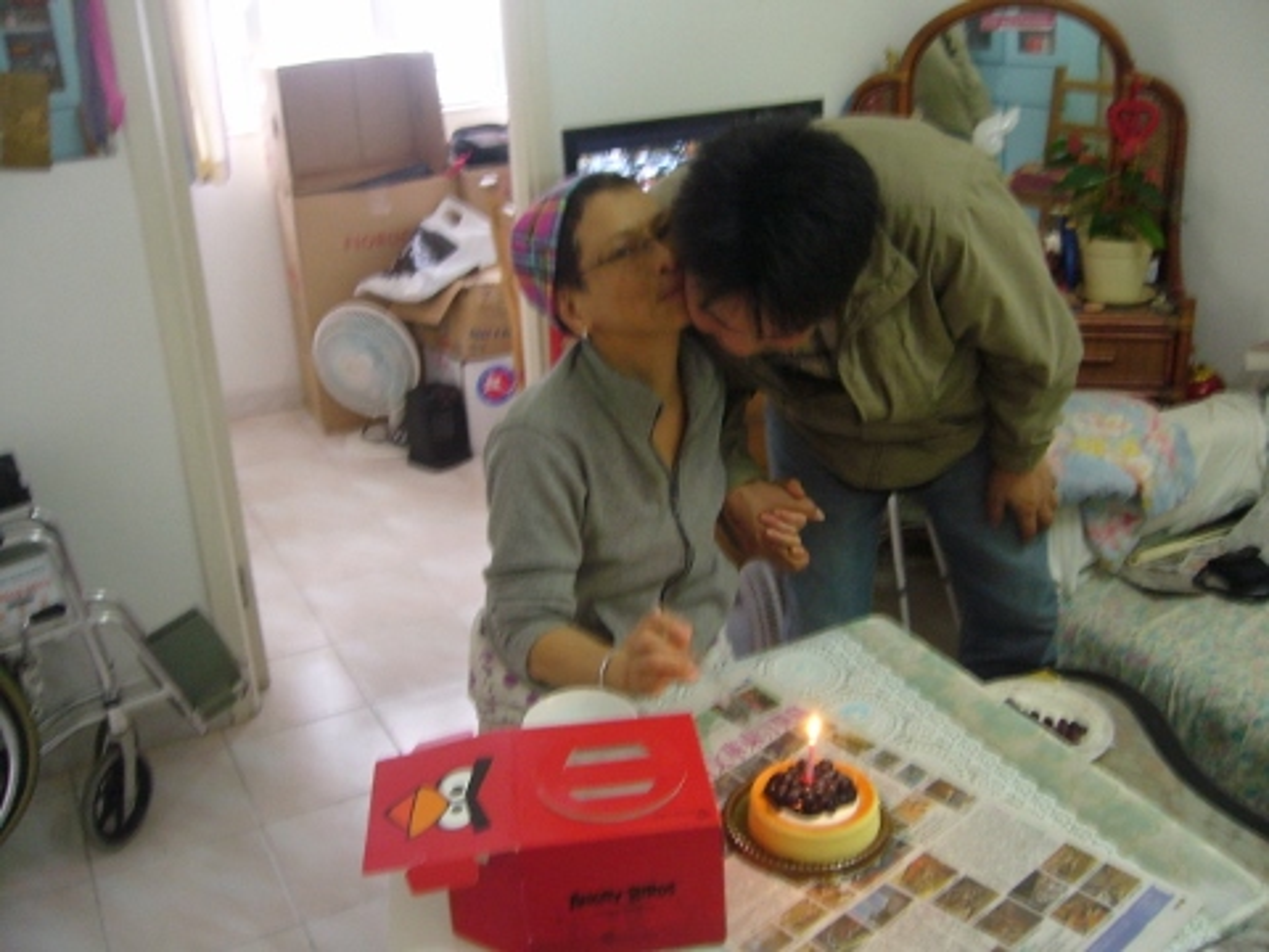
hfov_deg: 52.6
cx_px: 634
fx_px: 1283
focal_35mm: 35
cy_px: 476
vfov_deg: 40.7
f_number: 2.8
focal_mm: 5.8
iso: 200
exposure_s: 1/8
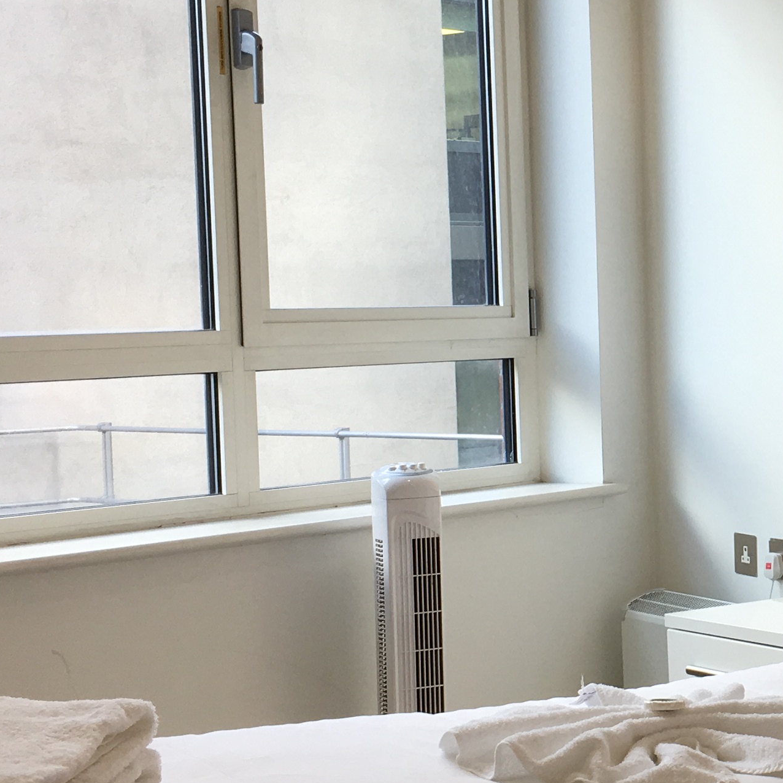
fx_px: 2073
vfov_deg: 21.4
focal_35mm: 81
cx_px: 900
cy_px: 382
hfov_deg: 20.2
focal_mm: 4.15
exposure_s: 1/50
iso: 25
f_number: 2.2
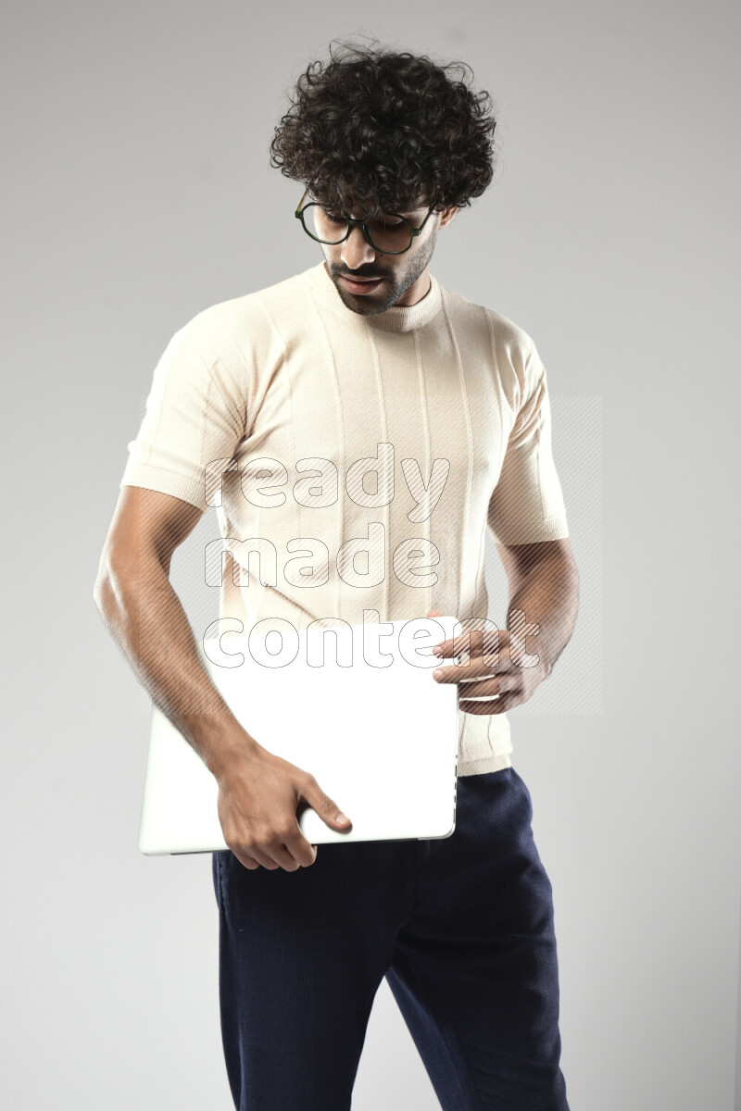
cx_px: 370
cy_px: 556
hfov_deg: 21.9
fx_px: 1914
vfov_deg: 32.4
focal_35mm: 62
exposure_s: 1/125
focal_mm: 62
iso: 400
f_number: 5
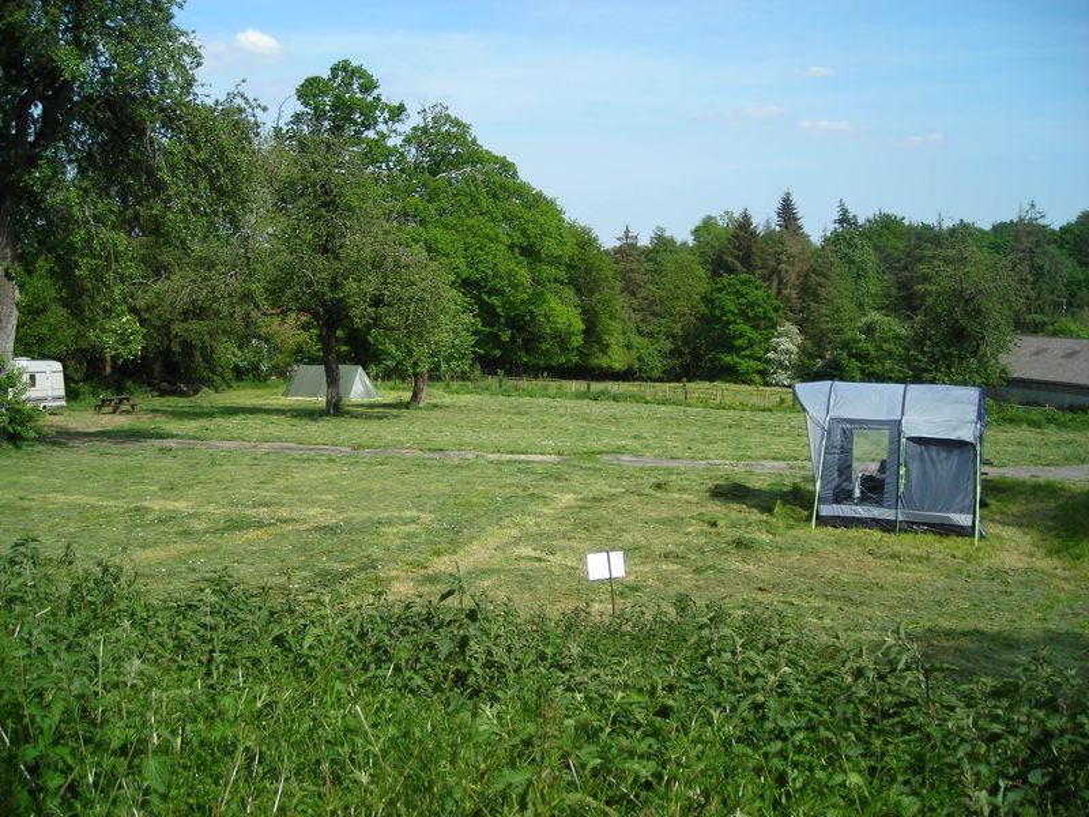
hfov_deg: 49.0
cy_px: 408
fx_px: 1195
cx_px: 544
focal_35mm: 38
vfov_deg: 37.7
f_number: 3.2
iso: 50
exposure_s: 1/530
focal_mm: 6.3
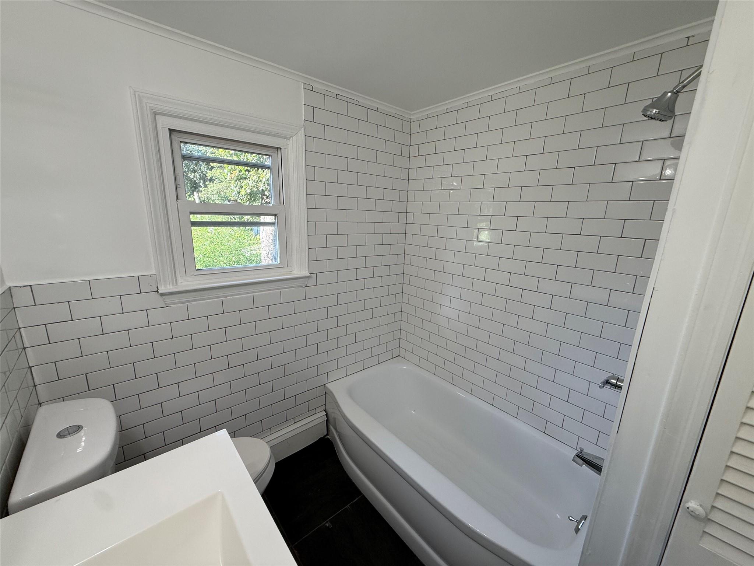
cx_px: 377
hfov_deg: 102.1
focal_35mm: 14
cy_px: 283
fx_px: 305
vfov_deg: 85.7
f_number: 2.2
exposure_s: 1/120
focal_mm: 2.22
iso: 100
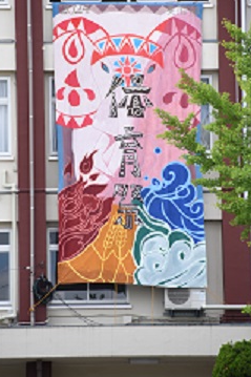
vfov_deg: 5.5
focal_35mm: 376
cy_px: 144
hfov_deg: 3.7
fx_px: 3936
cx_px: 109
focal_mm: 300
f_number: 7.1
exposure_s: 1/250
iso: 200
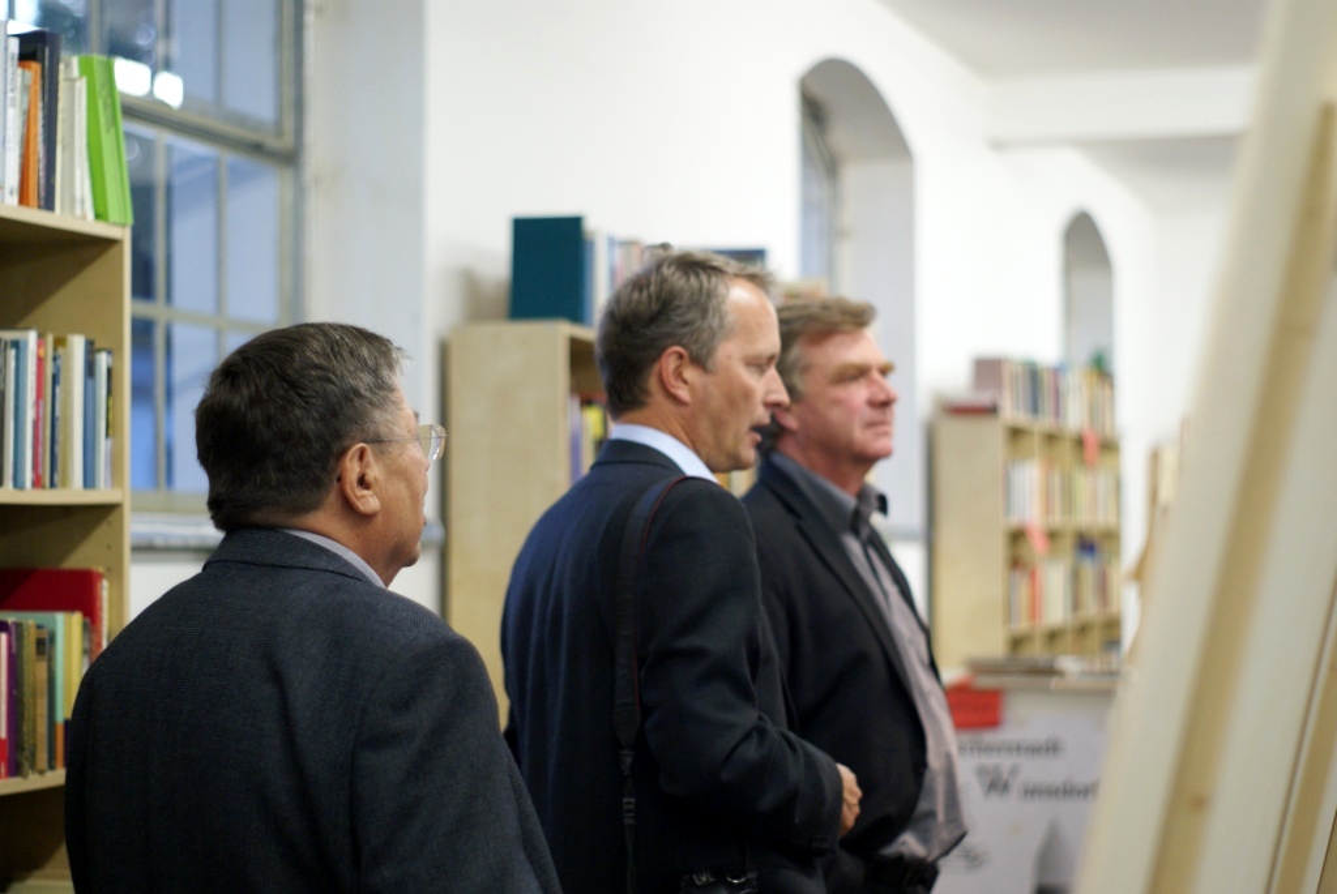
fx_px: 2788
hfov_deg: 27.0
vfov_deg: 18.2
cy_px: 447
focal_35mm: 75
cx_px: 668
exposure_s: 1/80
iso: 400
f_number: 2
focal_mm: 50
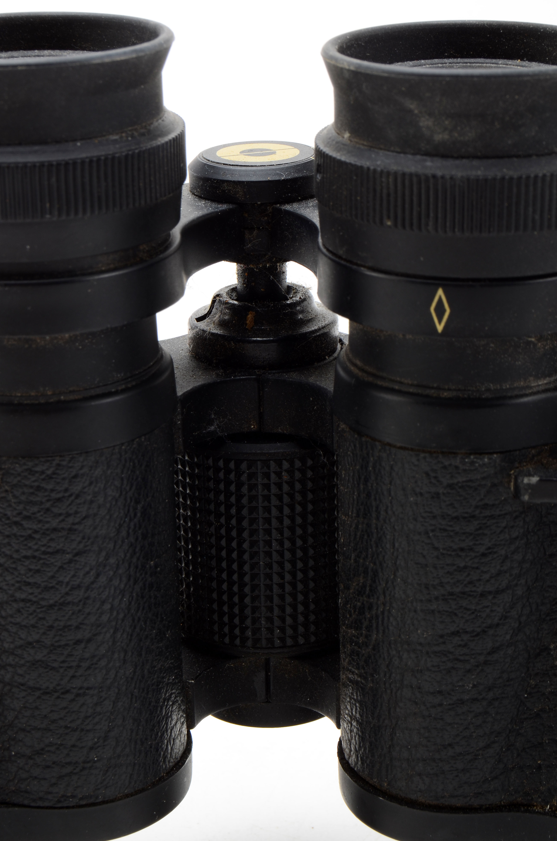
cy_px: 427
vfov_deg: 23.8
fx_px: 1993
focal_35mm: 86
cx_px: 273
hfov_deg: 15.9
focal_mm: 55
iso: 100
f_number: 18
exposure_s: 1/160
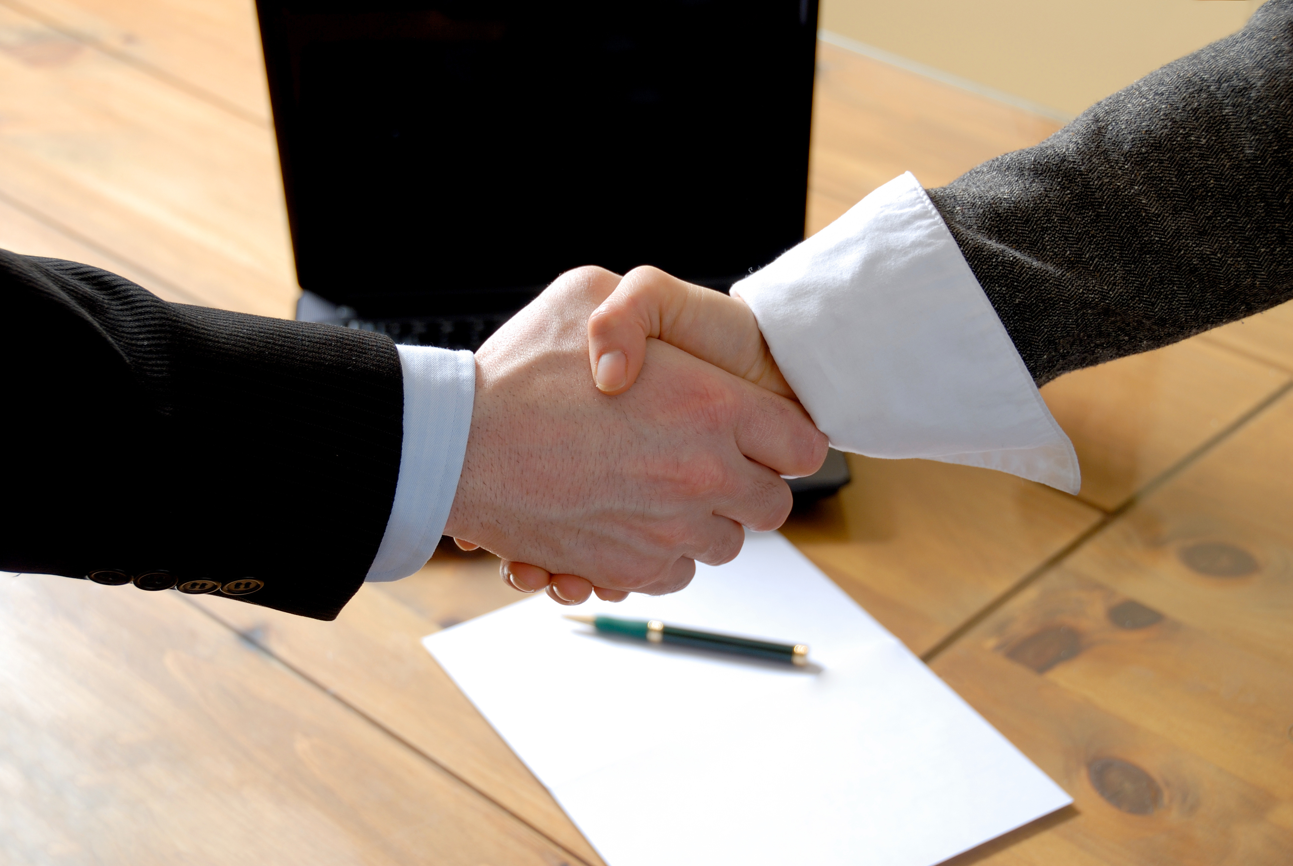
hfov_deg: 30.5
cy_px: 433
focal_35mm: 66
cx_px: 646
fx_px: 2373
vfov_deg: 20.7
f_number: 5
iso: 100
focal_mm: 44
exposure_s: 1/125
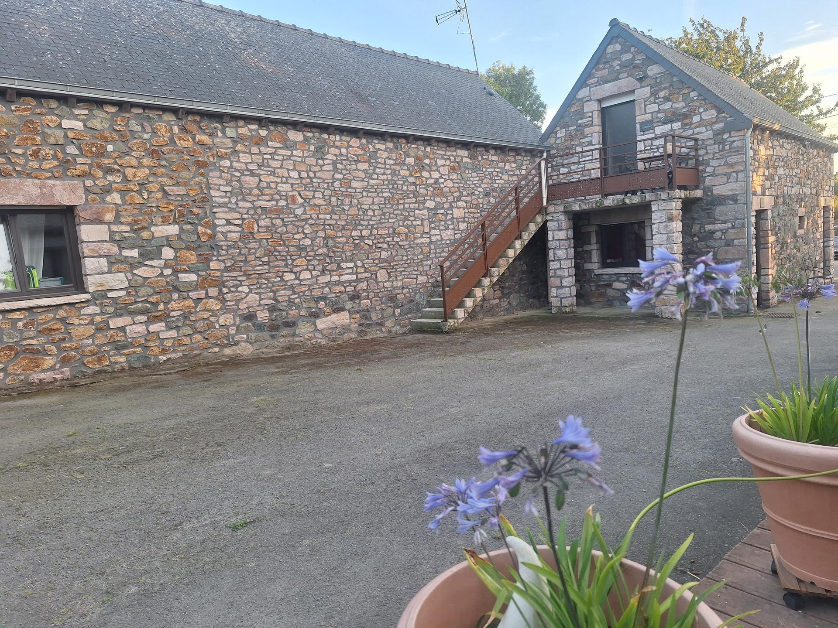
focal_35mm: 23
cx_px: 419
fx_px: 557
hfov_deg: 73.9
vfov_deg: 58.9
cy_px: 314
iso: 40
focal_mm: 5.54
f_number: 1.8
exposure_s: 1/207
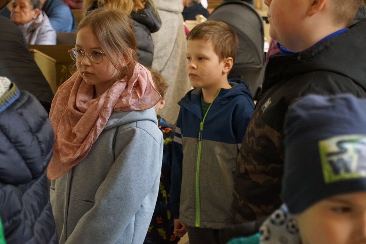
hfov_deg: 22.6
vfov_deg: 15.2
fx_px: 915
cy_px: 122
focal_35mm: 90
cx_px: 183
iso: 3200
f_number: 5
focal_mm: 60
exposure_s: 1/160
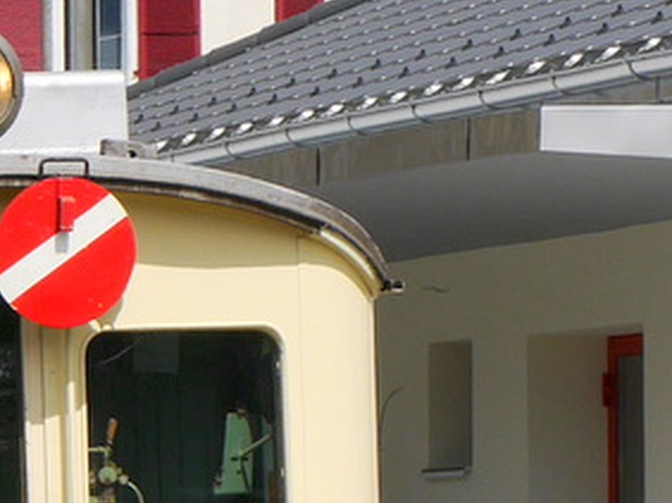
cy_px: 619
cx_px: -274
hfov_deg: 5.5
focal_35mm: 357
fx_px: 6925
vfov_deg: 4.1
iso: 160
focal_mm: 42
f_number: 9
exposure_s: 1/400
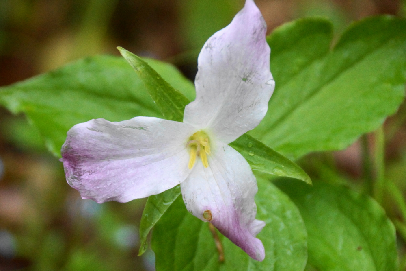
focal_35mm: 210
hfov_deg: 9.8
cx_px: 203
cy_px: 136
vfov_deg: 6.5
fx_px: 2367
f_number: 5.6
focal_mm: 140
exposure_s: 1/160
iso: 1600
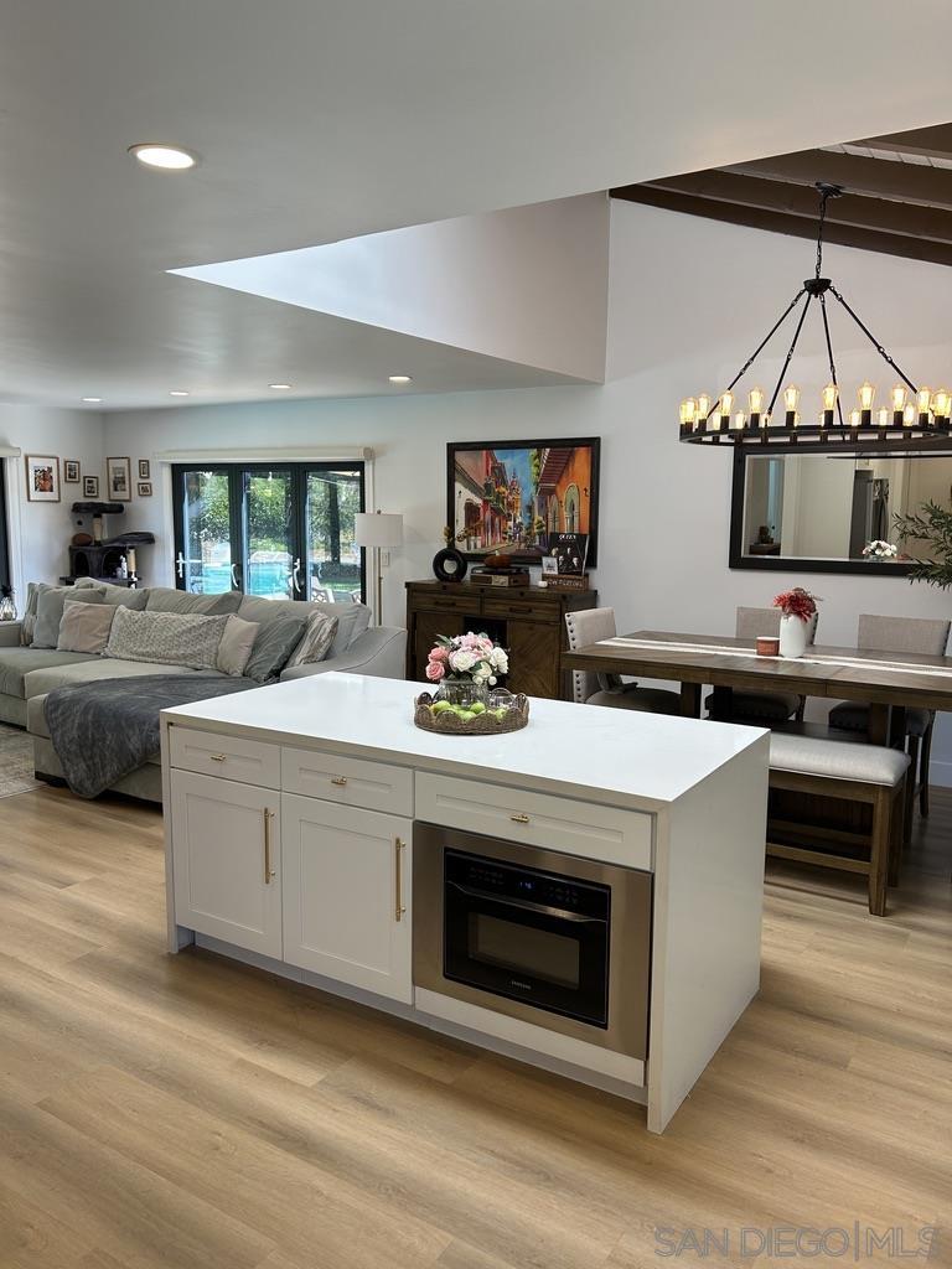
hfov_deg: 53.1
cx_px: 476
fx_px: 953
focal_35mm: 26
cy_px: 634
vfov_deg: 67.3
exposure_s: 1/166
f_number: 1.5
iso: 40
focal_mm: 5.7
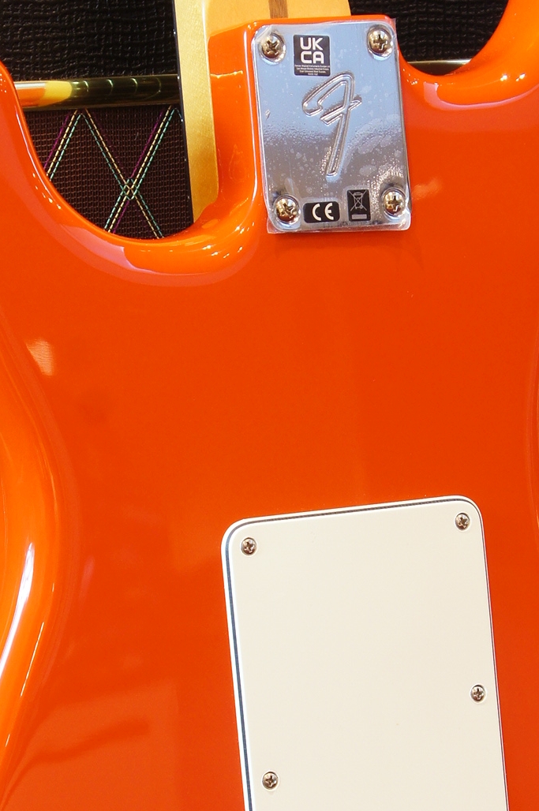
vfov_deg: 12.3
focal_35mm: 167
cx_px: 363
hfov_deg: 8.2
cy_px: 490
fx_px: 3759
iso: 400
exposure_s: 1/5
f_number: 8
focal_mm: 50
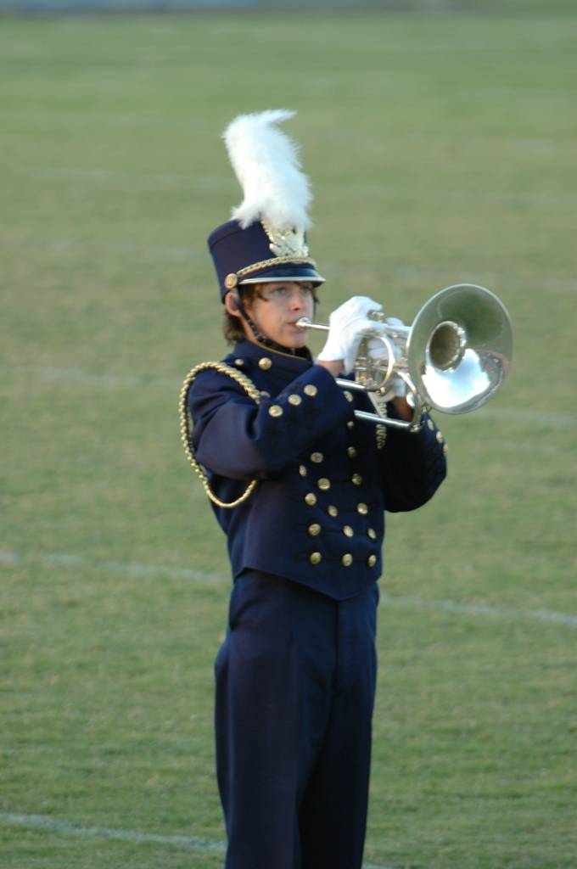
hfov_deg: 2.3
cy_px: 434
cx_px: 288
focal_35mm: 600
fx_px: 14463
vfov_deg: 3.4
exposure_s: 1/60
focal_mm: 400
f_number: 5.6
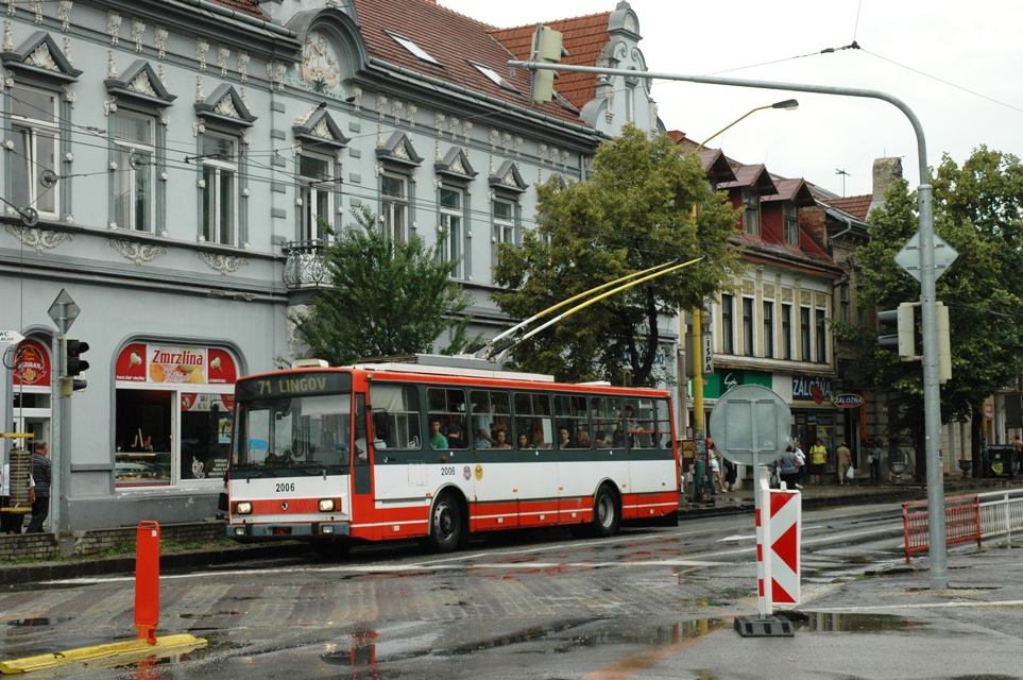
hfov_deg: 35.1
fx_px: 1618
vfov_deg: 23.7
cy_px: 340
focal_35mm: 57
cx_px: 512
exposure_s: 1/250
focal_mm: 38
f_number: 8
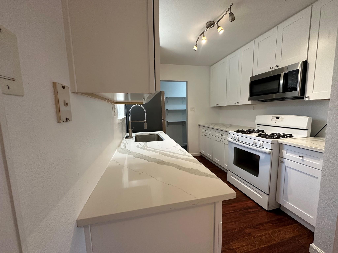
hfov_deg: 102.1
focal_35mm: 14
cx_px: 169
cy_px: 126
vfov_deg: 85.7
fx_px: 137
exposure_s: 1/120
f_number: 2.2
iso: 250
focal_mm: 2.22
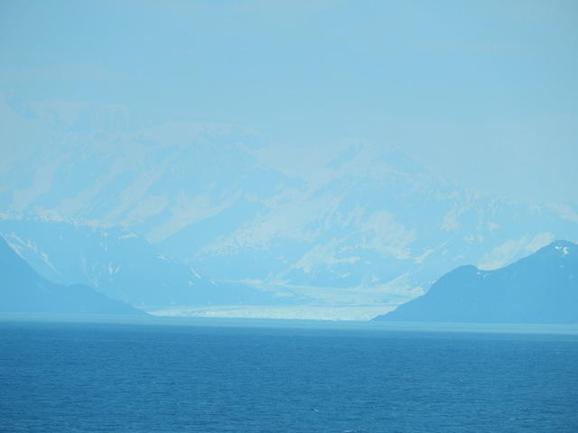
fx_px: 4993
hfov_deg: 6.6
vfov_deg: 5.0
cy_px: 216
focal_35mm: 299
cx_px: 289
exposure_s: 1/160
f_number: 6
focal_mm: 53.6
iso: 125
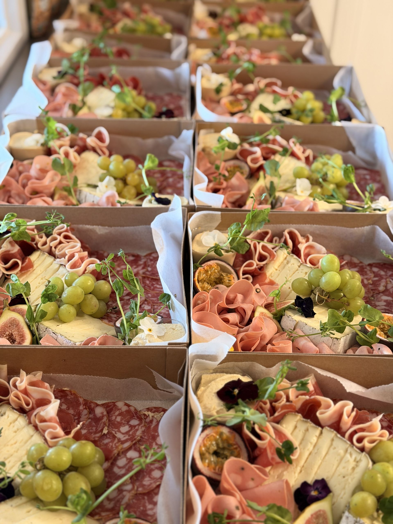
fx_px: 727
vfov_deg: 39.7
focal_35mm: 48
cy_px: 262
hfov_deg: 30.3
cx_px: 196
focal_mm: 6.76
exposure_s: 1/50
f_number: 1.78
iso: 160
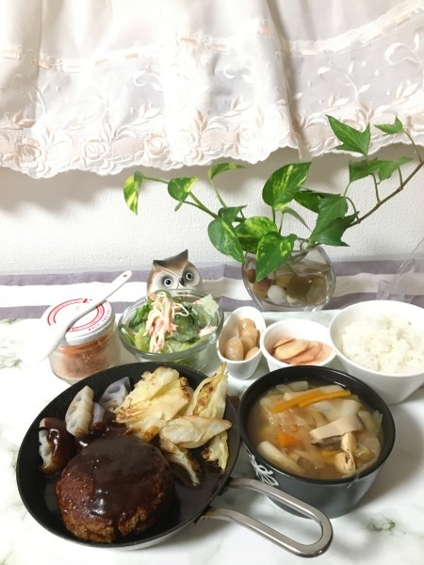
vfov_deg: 61.7
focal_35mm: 29
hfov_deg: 48.2
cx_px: 212
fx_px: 474
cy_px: 282
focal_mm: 4.15
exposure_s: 1/15
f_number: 2.2
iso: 250
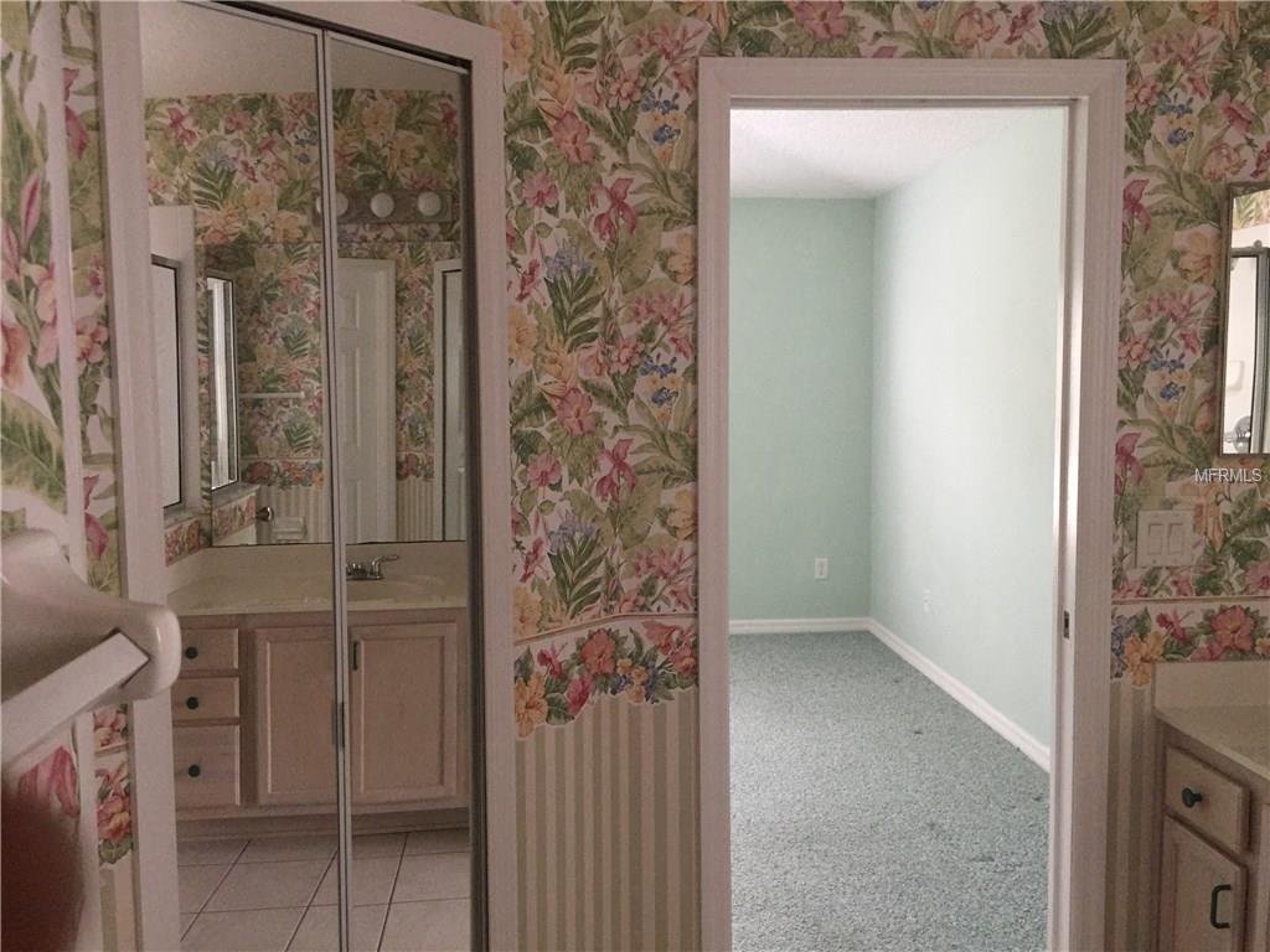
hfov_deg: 61.7
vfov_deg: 48.2
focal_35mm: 29
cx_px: 635
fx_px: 1064
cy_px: 476
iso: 250
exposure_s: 1/20
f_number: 2.2
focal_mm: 4.15
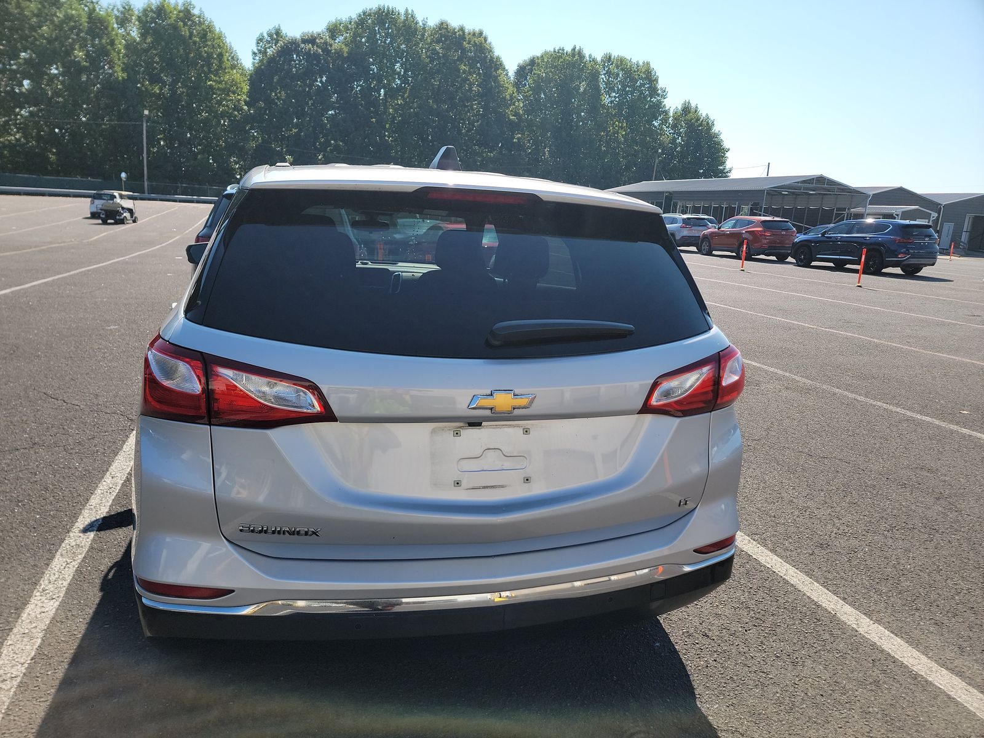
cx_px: 492
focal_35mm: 24
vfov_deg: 56.8
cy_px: 369
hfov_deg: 71.6
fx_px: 682
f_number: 1.8
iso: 50
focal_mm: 6.7
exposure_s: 1/710
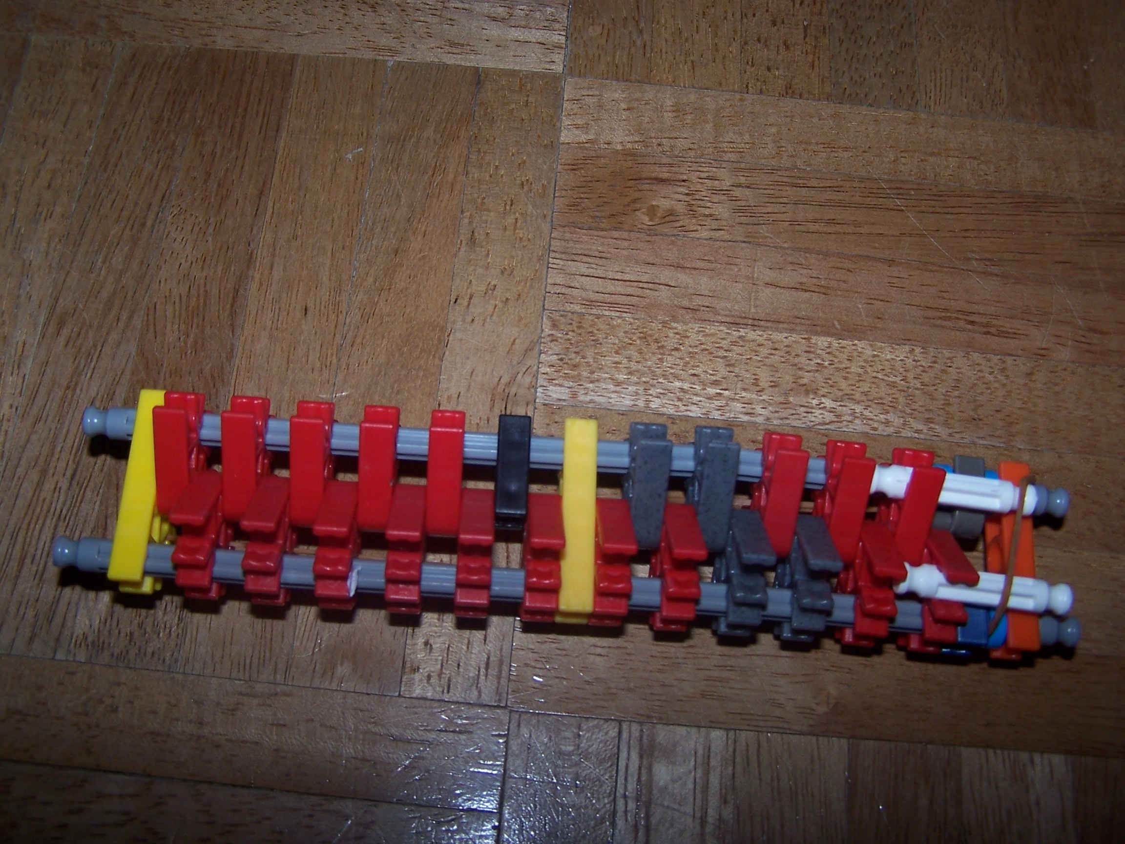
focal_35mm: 38
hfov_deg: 49.0
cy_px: 422
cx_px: 562
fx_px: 1235
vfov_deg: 37.7
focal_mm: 6.3
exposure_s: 1/60
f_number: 2.8
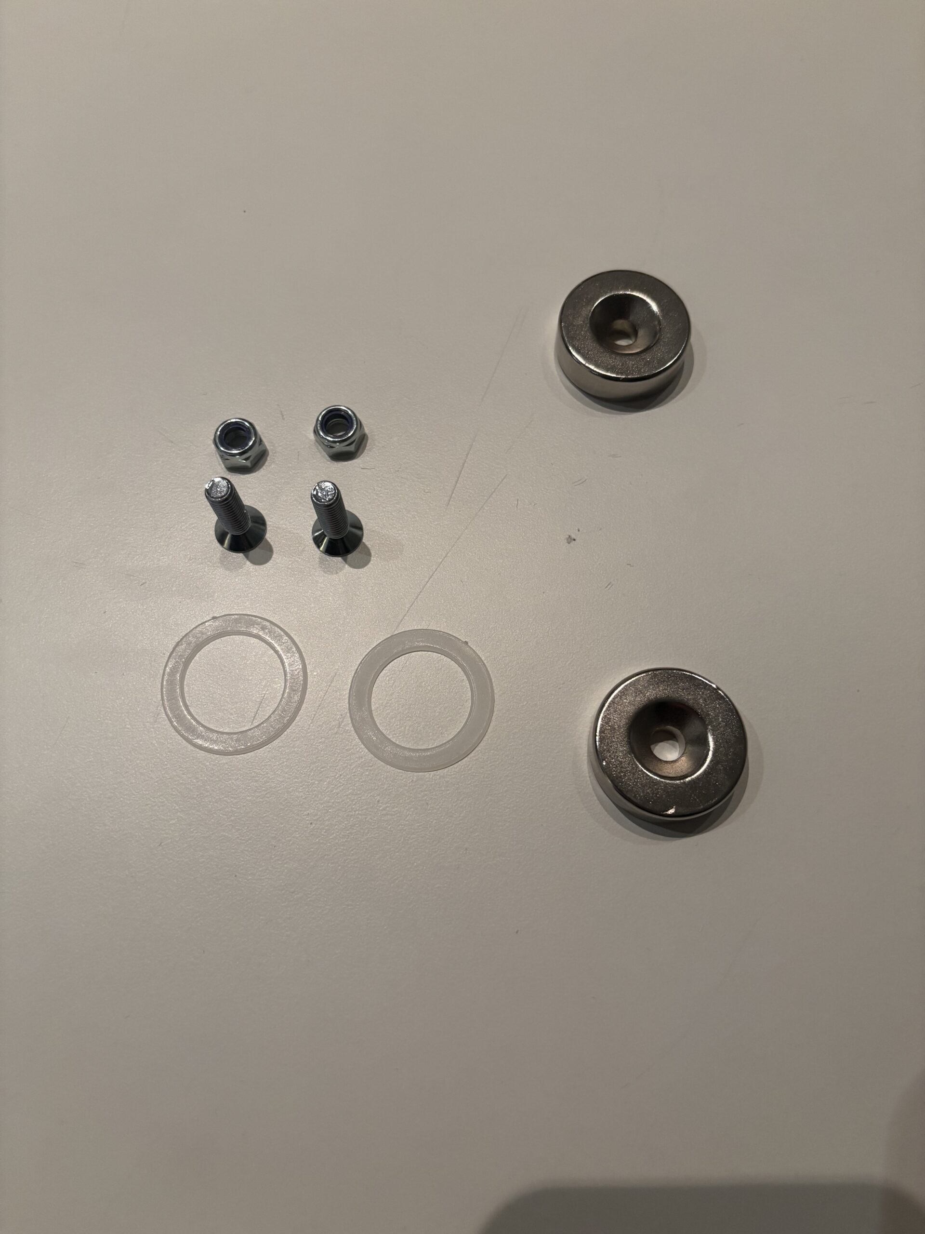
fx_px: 926
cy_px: 617
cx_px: 462
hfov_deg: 53.1
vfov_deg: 67.3
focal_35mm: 26
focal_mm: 5.96
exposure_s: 1/50
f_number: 1.6
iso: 250
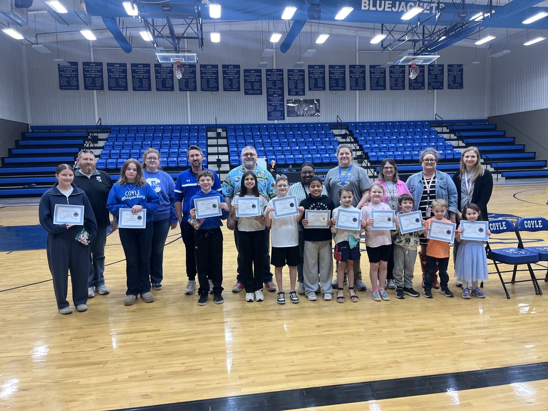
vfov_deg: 53.1
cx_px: 274
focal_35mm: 26
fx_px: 412
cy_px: 206
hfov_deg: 67.3
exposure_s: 1/60
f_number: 1.6
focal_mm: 5.1
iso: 80
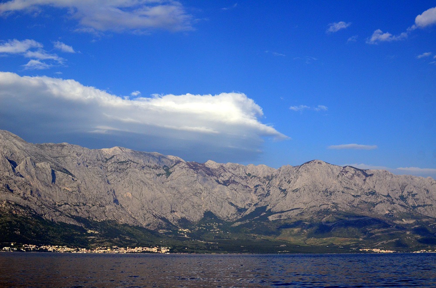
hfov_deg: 37.9
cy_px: 144
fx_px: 634
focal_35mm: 52
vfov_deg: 25.6
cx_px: 218
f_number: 5
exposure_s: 1/6400
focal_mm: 35
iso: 800
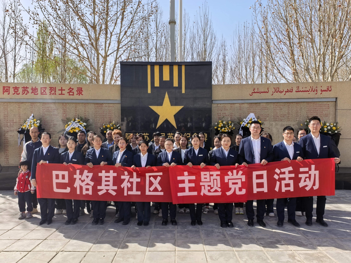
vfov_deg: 54.9
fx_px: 253
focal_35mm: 25
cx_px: 176
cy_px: 132
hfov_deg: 69.4
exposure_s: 1/1031
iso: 50
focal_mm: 5.75
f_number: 4
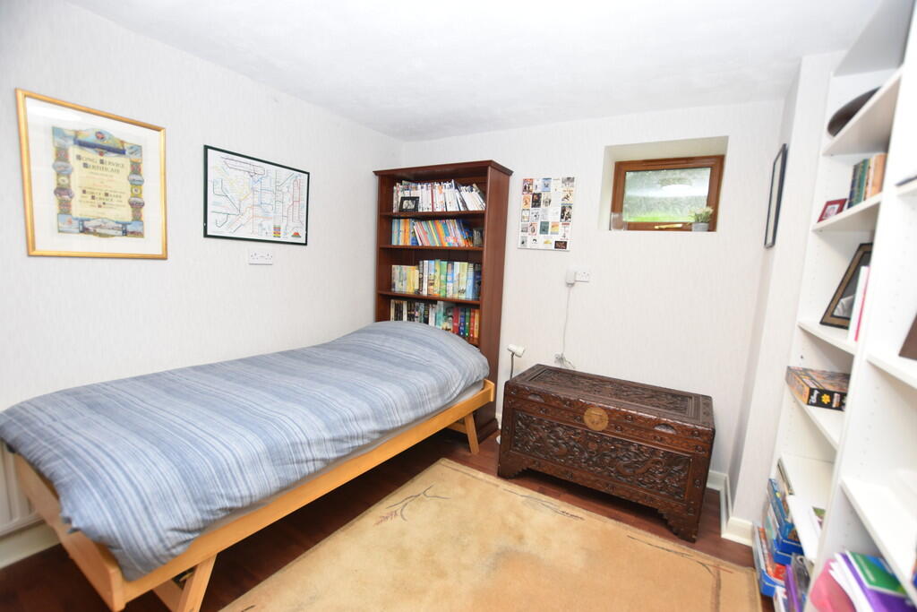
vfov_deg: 77.3
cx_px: 458
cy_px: 306
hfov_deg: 100.4
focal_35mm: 15
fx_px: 382
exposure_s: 1/60
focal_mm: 10
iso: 560
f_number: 4
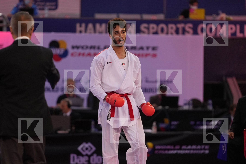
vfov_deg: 4.6
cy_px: 82
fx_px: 2050
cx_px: 123
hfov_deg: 6.9
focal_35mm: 300
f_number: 2.8
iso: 1600
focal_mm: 200
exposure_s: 1/1000
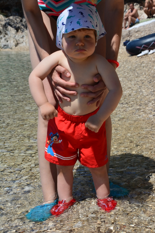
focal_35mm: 72
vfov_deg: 28.1
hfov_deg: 18.9
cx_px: 78
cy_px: 116
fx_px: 465
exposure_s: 1/200
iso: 200
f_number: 9
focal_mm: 48
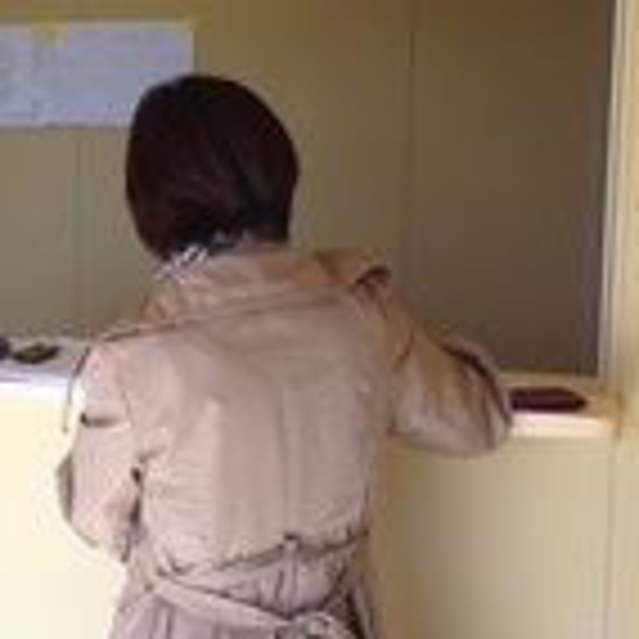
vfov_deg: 19.9
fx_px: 1817
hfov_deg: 18.9
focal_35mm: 87
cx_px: -112
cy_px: 238
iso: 50
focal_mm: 4.28
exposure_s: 1/134
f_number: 2.4
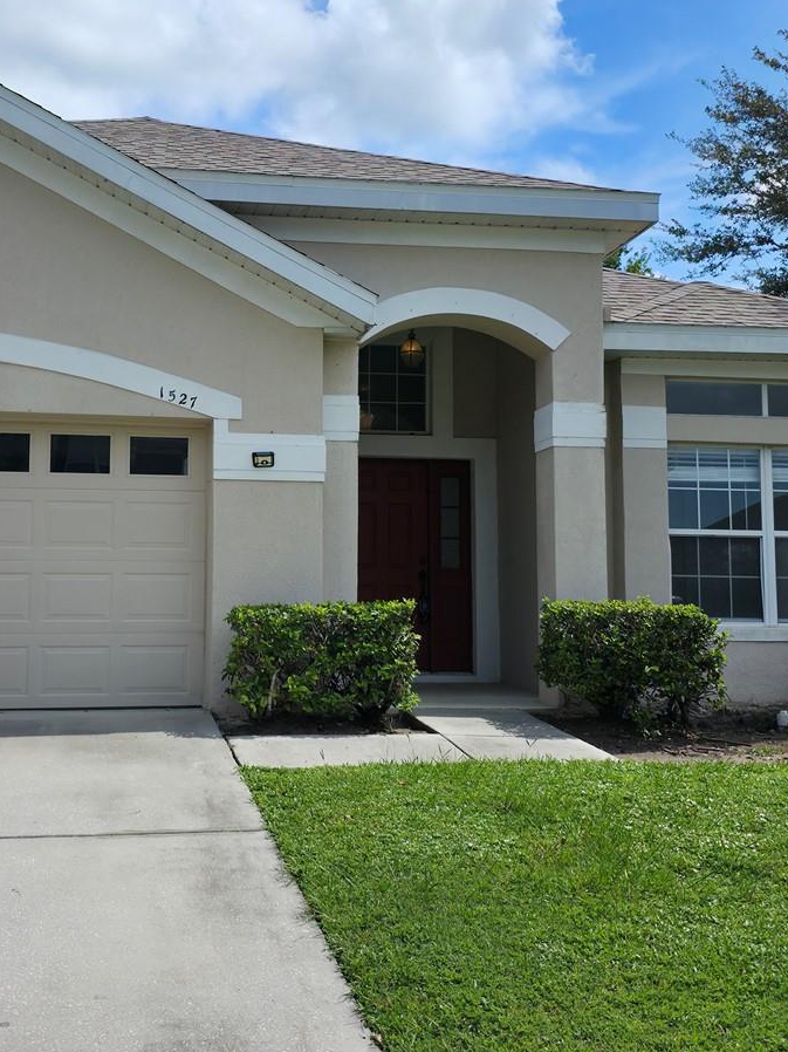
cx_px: 277
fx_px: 1245
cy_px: 469
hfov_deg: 34.9
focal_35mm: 41
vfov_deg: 45.7
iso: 40
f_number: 1.7
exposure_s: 1/3818
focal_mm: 6.3
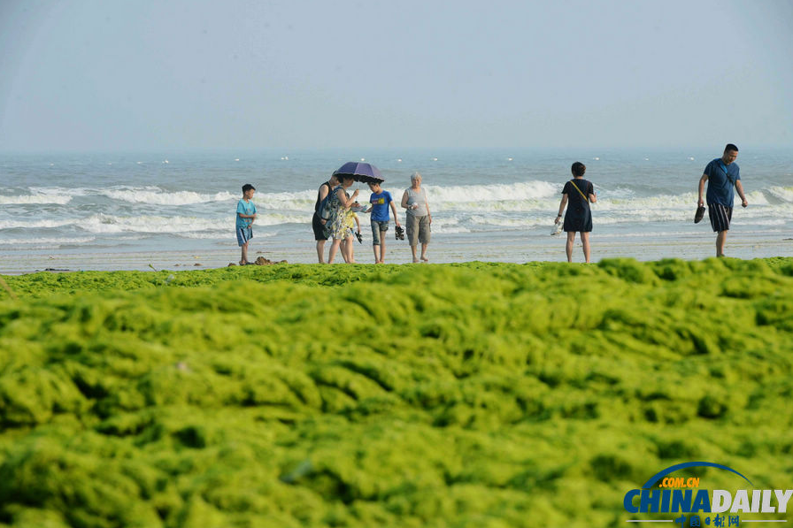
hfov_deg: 10.2
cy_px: 264
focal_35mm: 201
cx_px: 396
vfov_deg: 6.8
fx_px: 4426
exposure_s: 1/640
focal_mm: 200
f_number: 13
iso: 800
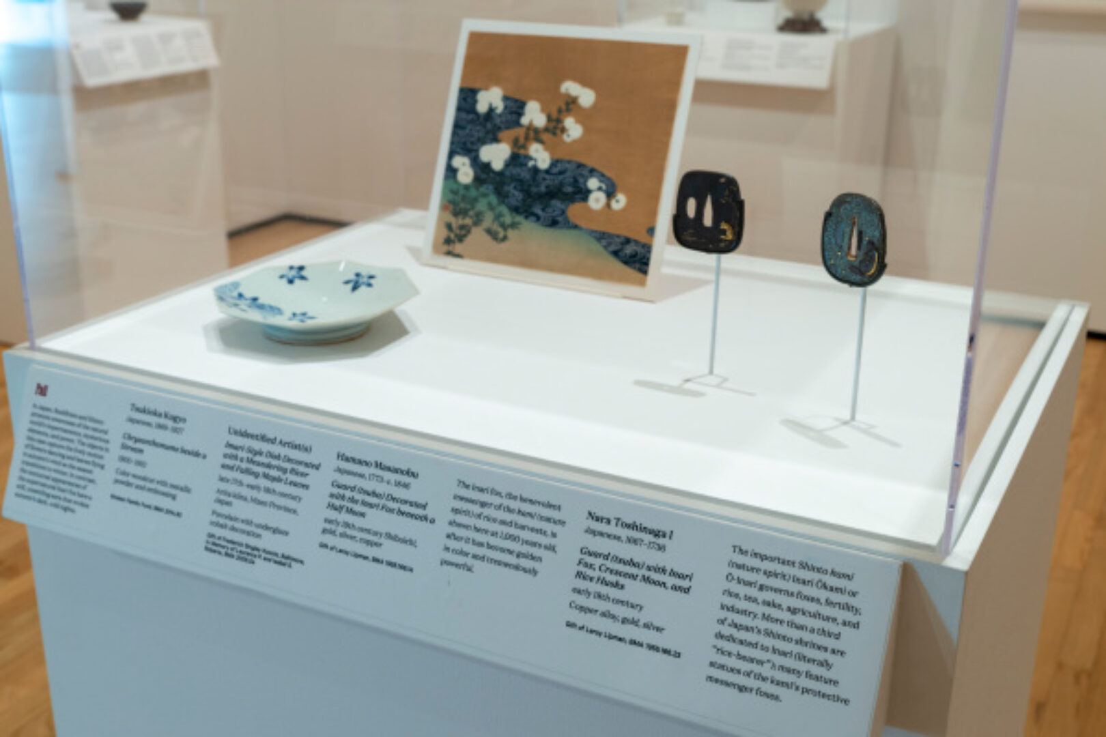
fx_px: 1352
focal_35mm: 44
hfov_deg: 44.5
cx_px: 553
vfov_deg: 30.5
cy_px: 368
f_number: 8
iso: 400
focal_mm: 44
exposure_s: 1/4
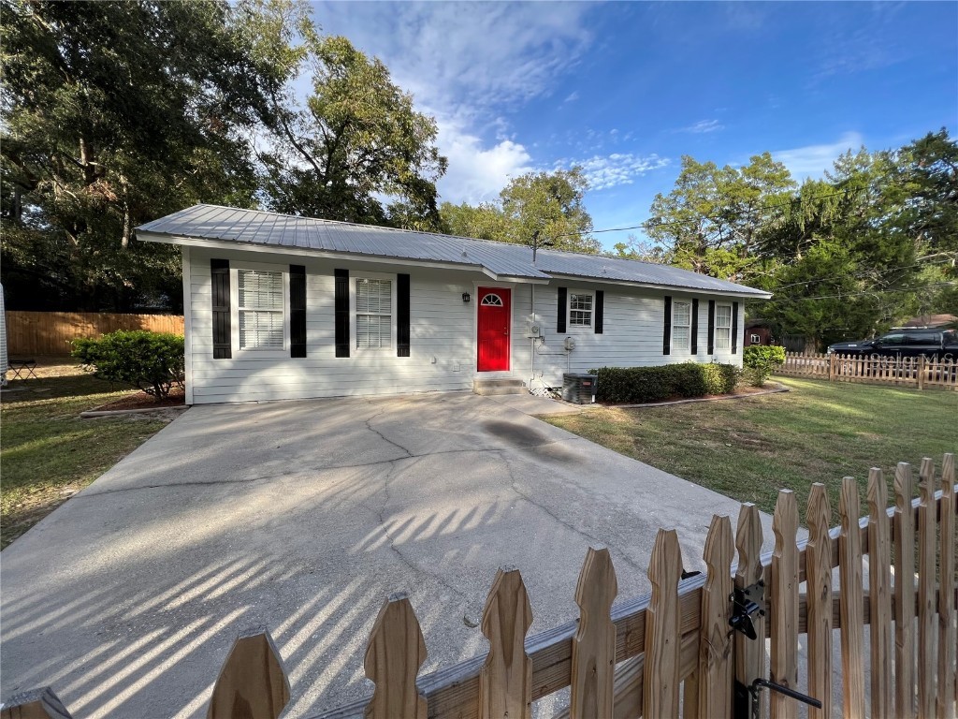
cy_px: 360
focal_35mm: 13
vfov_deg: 89.9
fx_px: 360
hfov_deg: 106.2
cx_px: 479
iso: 32
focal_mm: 1.57
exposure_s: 1/481
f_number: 1.8
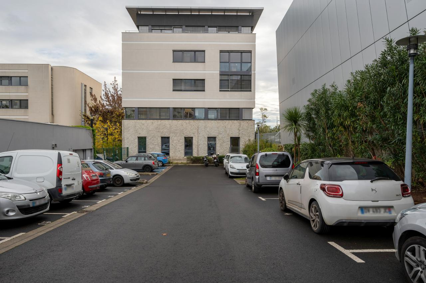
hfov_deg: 77.4
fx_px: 266
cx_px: 213
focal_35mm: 22
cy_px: 142
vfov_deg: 56.1
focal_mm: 22.5
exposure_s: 1/500
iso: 100
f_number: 11
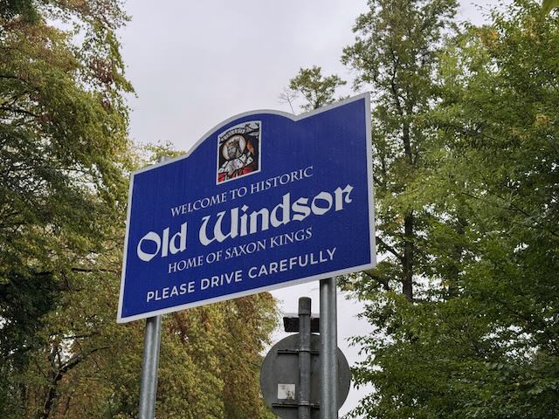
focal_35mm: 48
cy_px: 210
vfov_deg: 30.3
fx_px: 775
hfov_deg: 39.7
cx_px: 280
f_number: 1.78
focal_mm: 6.76
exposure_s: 1/130
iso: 50
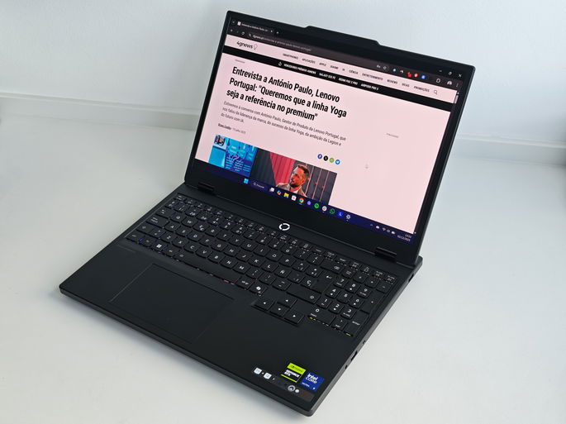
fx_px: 752
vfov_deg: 31.5
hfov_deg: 41.3
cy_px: 212
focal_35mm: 46
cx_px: 283
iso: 64
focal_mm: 8.72
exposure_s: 1/100
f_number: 1.63
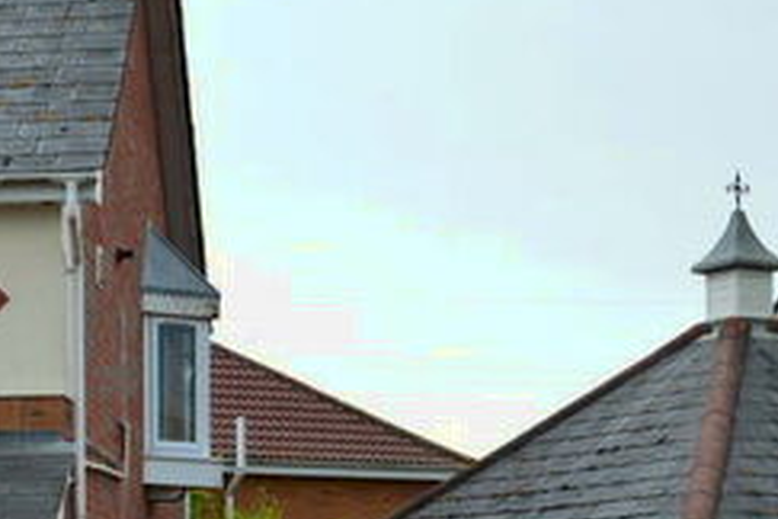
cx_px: -22
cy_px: 471
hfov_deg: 16.0
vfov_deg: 10.9
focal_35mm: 125
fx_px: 2711
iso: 400
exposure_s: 1/200
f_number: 10
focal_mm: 29
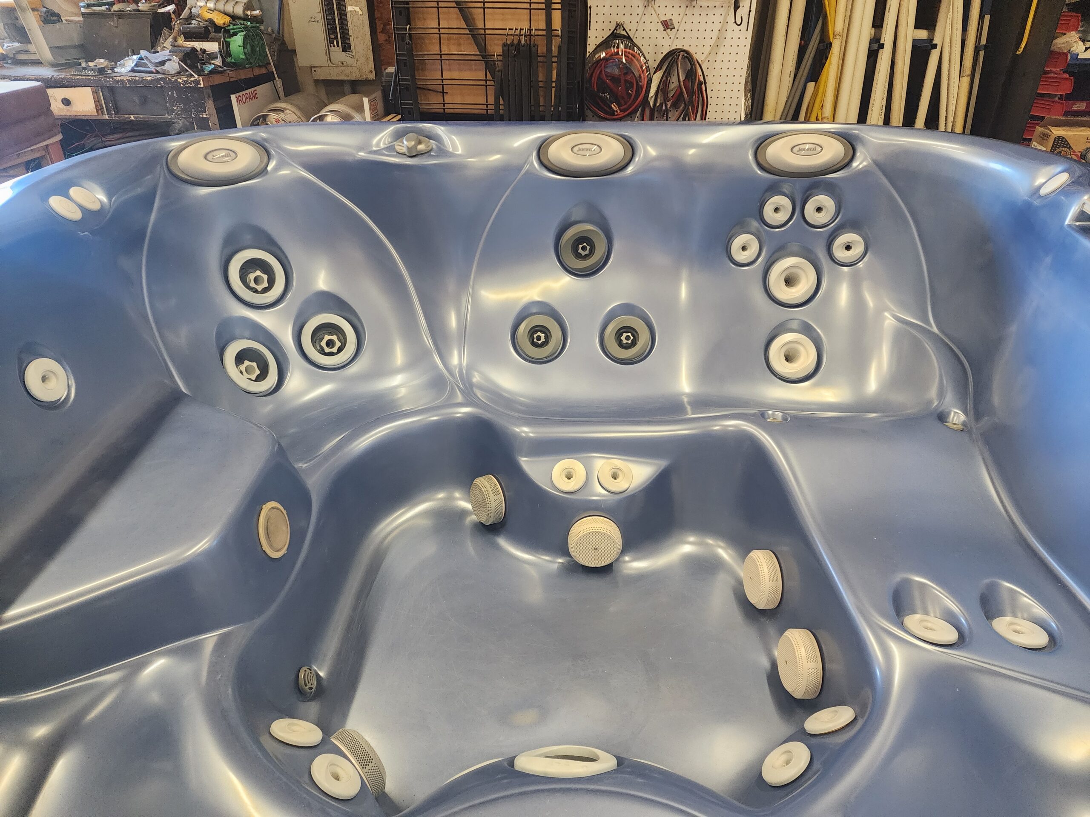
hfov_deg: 73.9
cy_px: 408
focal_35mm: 23
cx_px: 545
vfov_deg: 58.9
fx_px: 724
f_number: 1.8
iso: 800
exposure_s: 1/120
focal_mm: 6.4
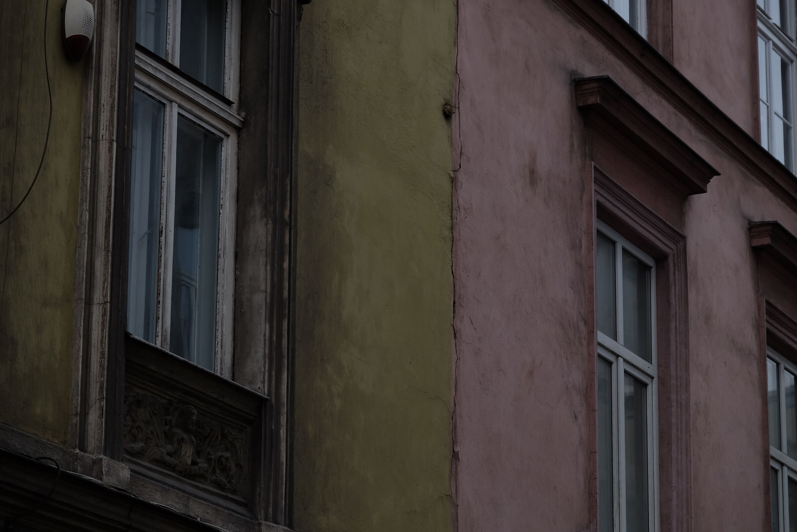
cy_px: 266
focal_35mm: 125
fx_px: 2767
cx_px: 398
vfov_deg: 11.0
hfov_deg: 16.4
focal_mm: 83.3
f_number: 5.6
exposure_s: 1/125
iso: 200
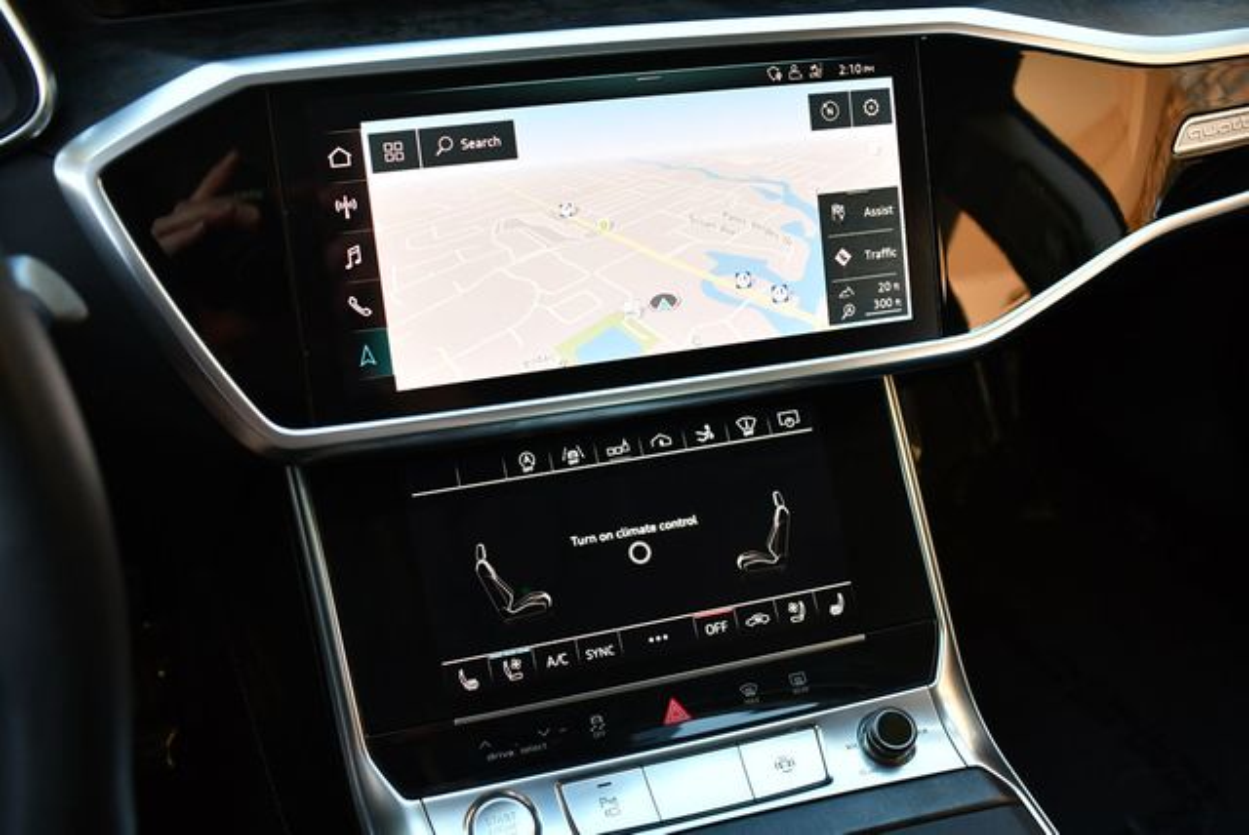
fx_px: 1250
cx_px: 624
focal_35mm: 36
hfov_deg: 53.1
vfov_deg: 36.9
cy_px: 418
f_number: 3.5
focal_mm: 18
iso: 640
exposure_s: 1/250
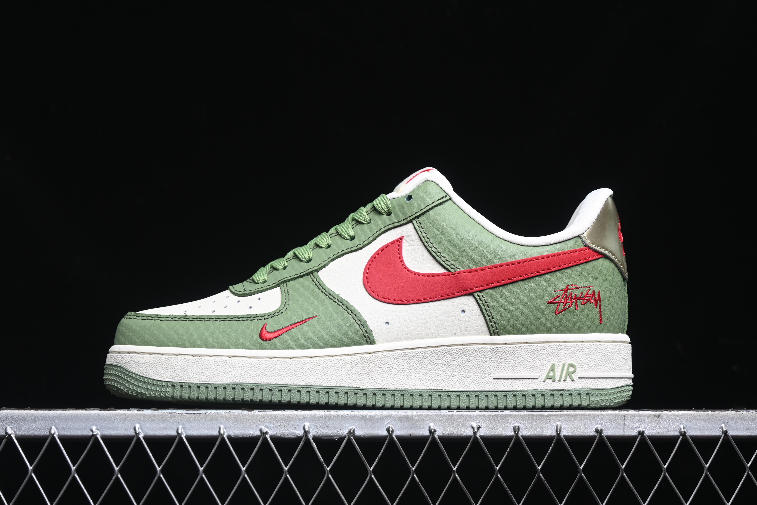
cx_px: 378
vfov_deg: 18.2
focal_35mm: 75
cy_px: 252
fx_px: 1577
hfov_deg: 27.0
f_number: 6.3
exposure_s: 1/60
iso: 160
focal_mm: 50
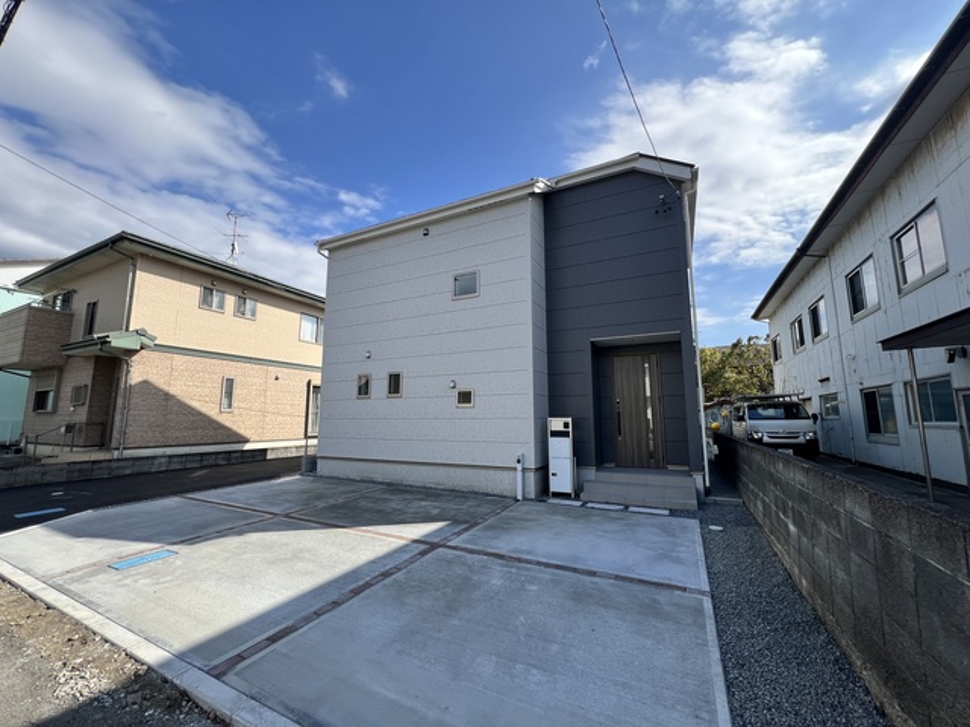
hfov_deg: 106.2
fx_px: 364
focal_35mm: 13
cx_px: 485
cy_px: 364
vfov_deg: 89.9
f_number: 1.8
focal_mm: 1.57
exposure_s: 1/889
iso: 32
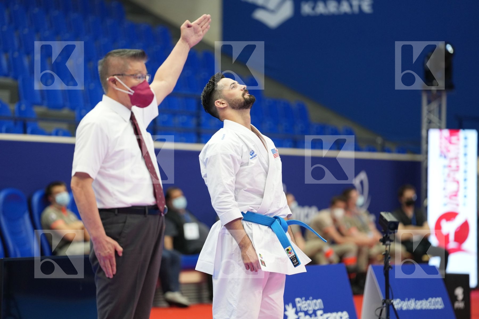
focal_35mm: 194
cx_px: 240
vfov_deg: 7.1
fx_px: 2581
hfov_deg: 10.6
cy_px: 160
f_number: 2.8
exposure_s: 1/500
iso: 1600
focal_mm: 194
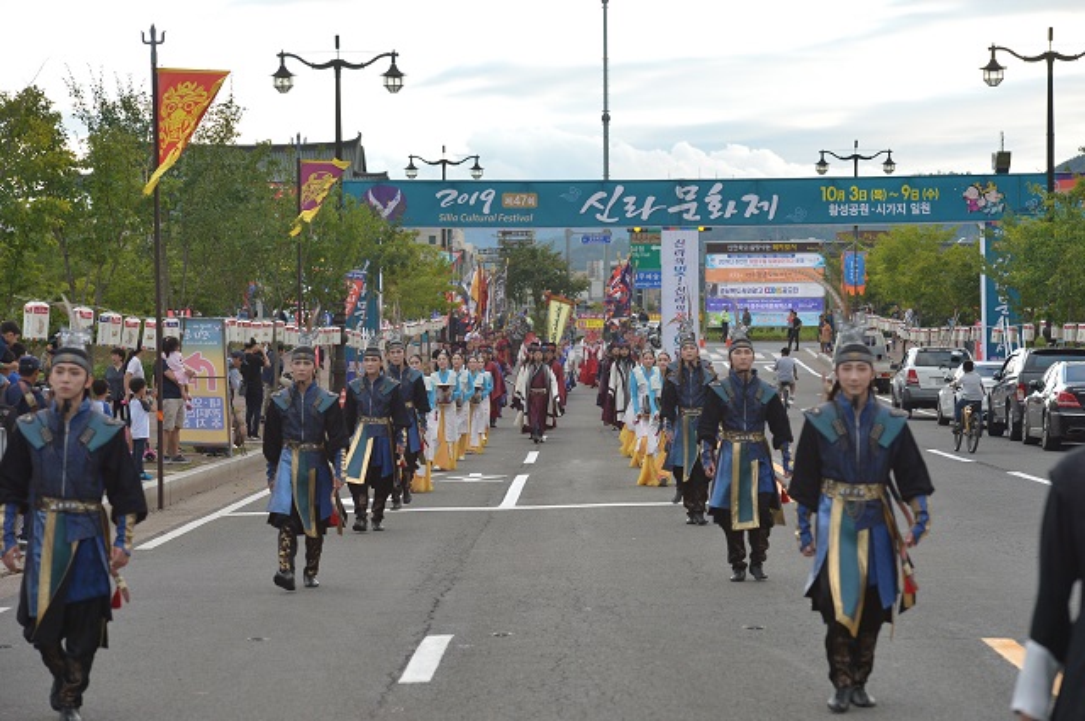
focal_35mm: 102
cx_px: 542
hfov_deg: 20.0
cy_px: 360
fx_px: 3070
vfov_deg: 13.4
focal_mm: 102
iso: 640
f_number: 5.6
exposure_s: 1/320
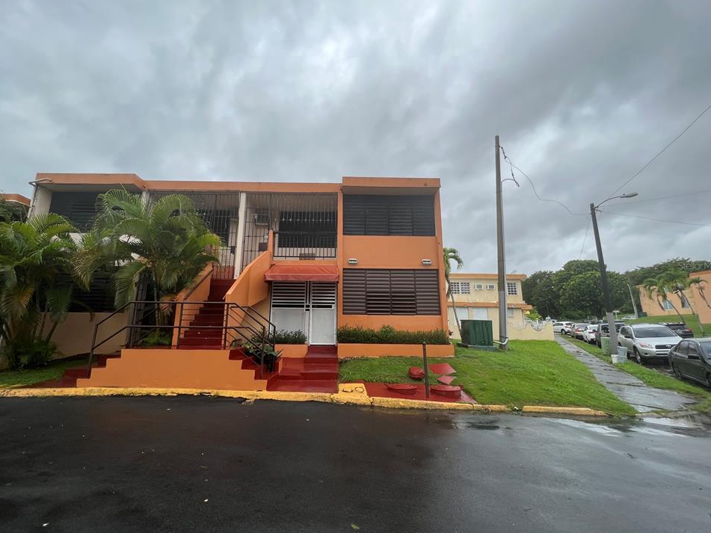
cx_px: 340
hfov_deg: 102.0
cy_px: 265
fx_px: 288
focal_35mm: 14
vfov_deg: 85.7
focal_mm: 1.57
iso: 32
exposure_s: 1/363
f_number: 1.8
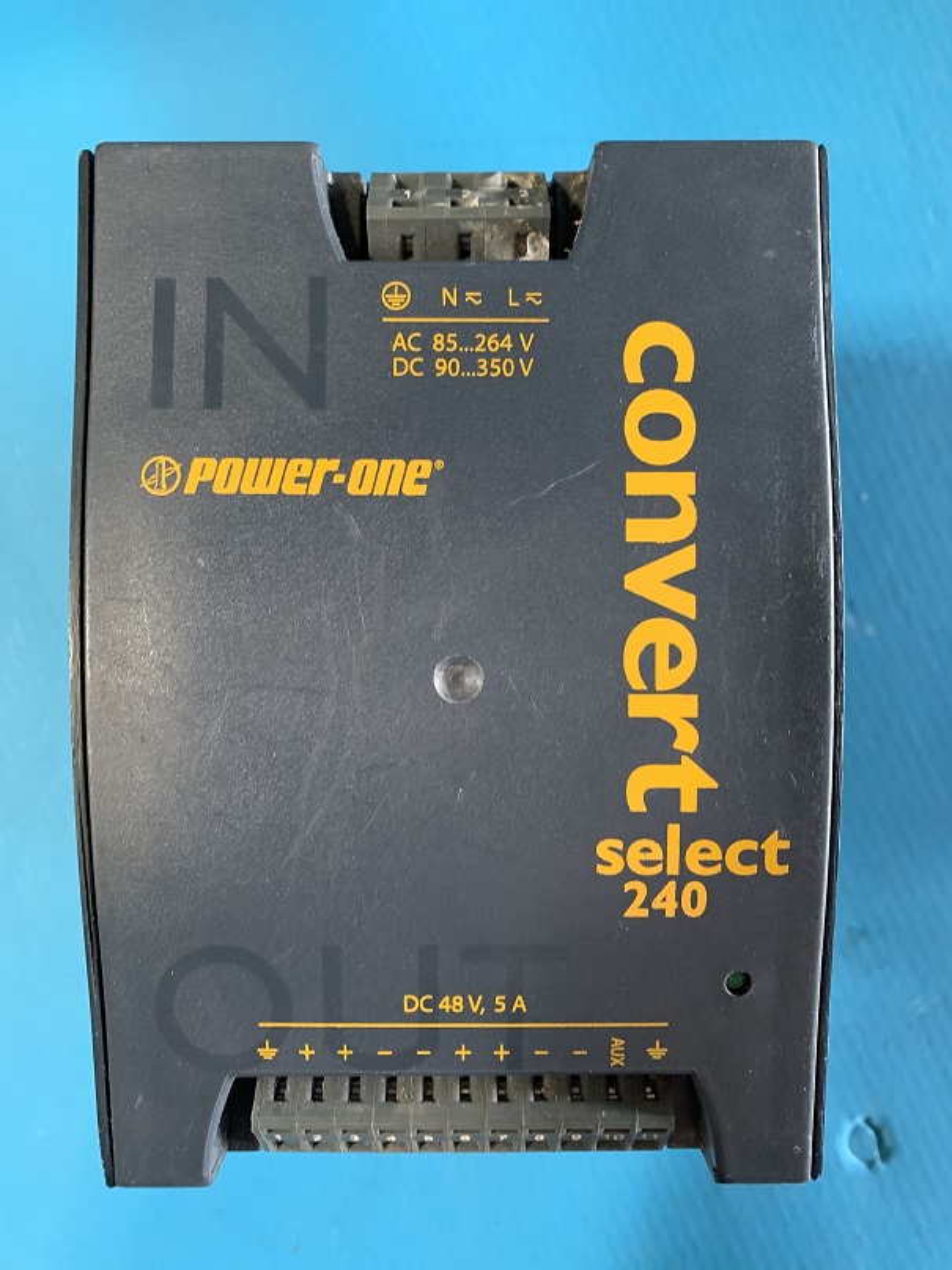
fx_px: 954
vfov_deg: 67.3
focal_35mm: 26
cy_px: 635
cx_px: 476
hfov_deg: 53.1
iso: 400
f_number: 1.8
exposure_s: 1/40
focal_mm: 4.25
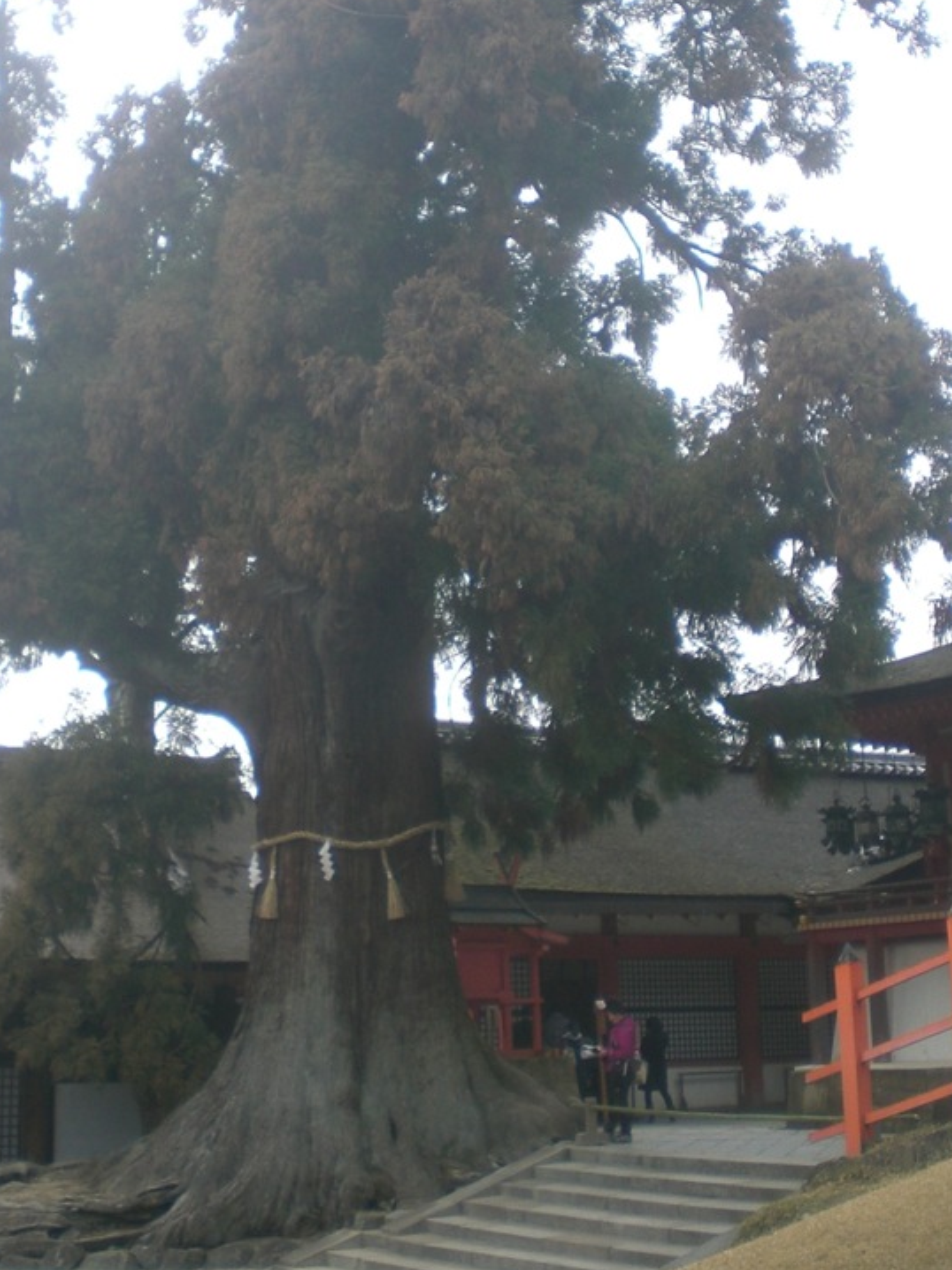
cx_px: 389
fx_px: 1943
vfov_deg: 35.8
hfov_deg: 27.5
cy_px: 434
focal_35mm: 53
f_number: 3.1
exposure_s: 1/160
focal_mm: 6.3
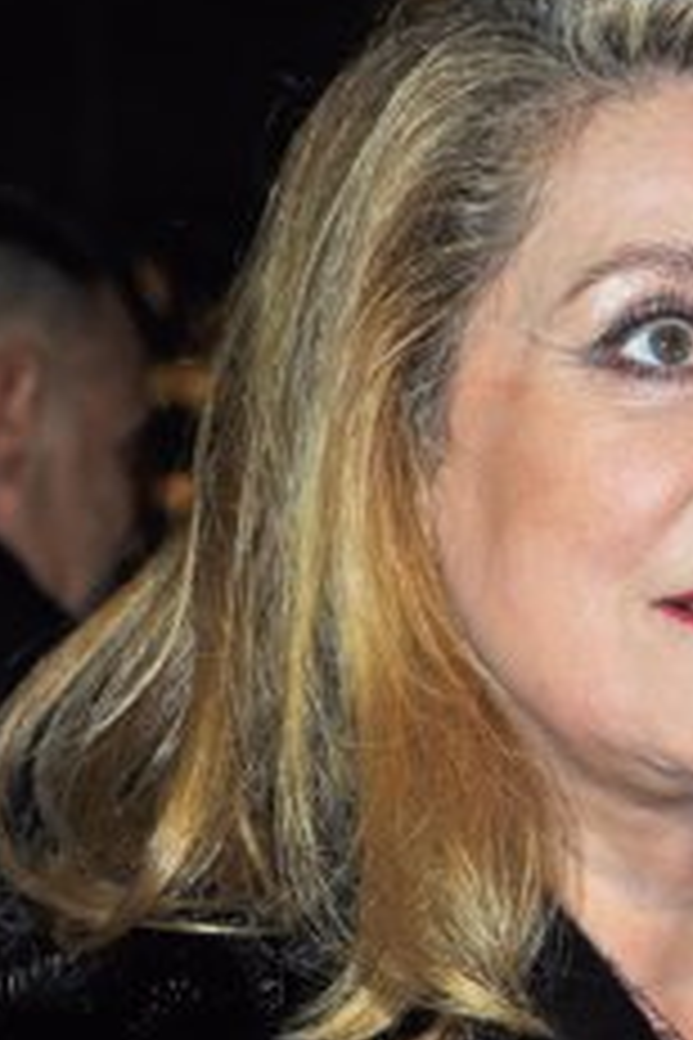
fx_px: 3263
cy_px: 732
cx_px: 616
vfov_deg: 18.0
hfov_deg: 12.0
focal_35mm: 113
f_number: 5.6
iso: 1000
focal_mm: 58
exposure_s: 1/250
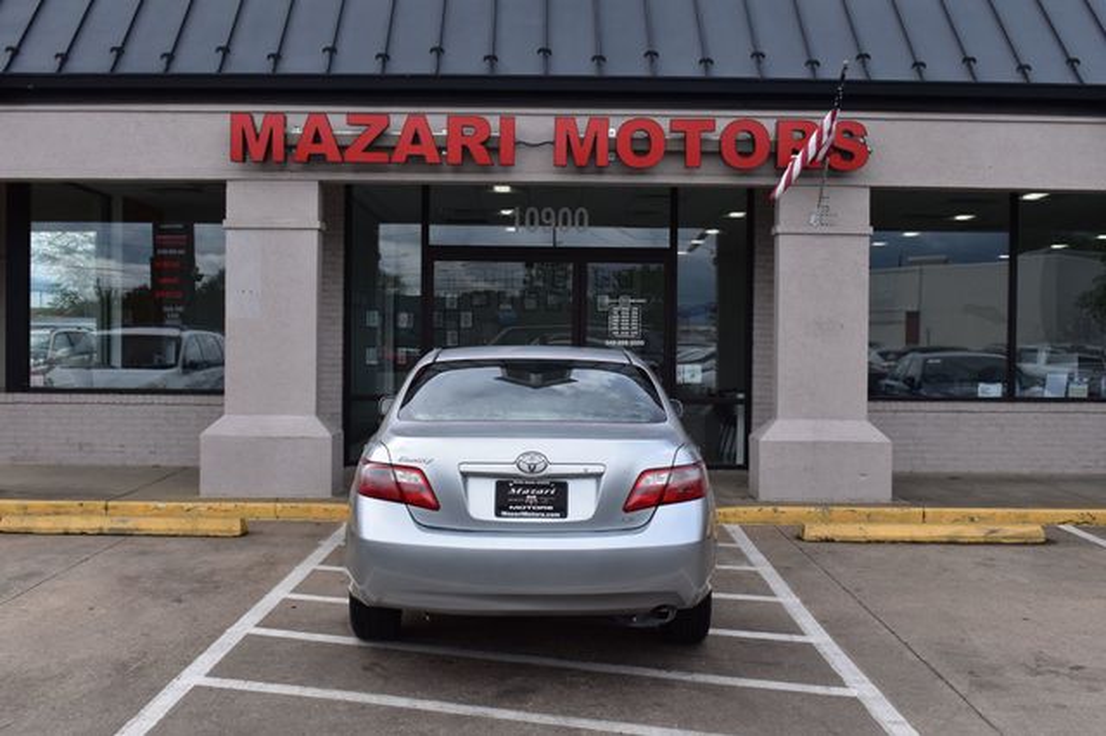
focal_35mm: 40
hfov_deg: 47.9
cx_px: 553
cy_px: 368
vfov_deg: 33.0
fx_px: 1244
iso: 400
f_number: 11
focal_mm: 27
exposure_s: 1/500
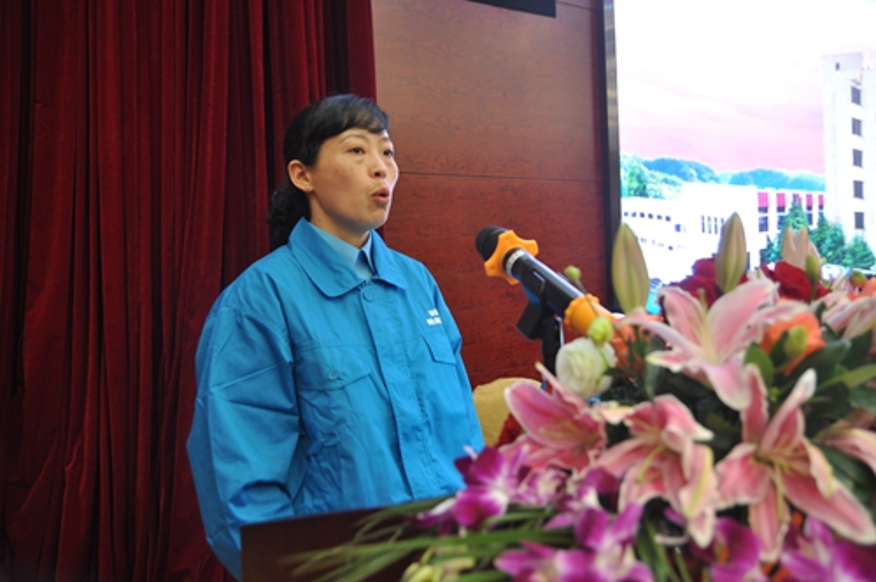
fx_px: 729
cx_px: 438
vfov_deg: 43.5
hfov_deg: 62.0
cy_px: 291
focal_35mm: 30
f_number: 2.8
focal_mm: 20
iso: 450
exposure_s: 1/30
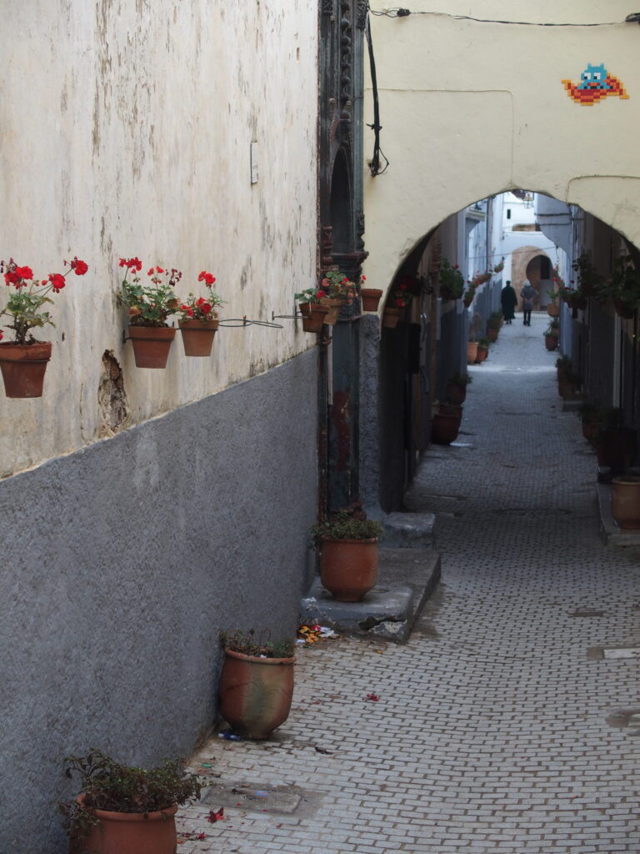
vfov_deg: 21.3
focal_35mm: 92
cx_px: 320
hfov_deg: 16.1
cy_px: 427
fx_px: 2268
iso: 100
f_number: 2.8
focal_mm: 19.6
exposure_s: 1/200
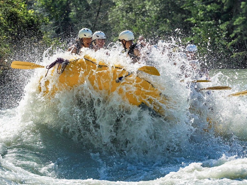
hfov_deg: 5.3
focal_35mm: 374
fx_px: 2668
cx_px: 153
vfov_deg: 4.0
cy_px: 81
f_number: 4.5
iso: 400
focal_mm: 150
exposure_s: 1/1600
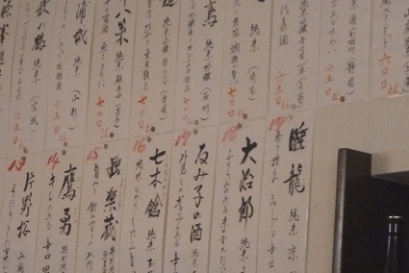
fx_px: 2615
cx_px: 150
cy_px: 113
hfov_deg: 8.9
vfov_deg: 6.0
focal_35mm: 230
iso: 800
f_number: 4.5
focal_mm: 24.1
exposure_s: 1/20
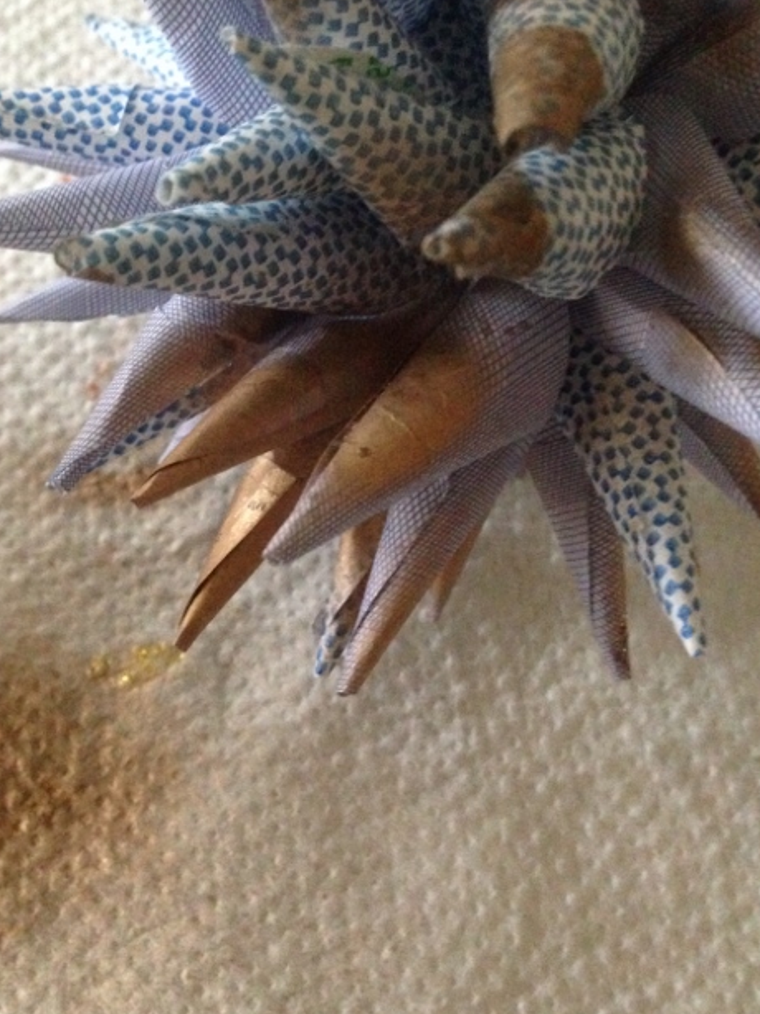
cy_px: 377
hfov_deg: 33.6
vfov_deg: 43.5
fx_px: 1260
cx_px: 382
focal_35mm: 43
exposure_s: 1/15
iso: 800
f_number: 2.4
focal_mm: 4.12
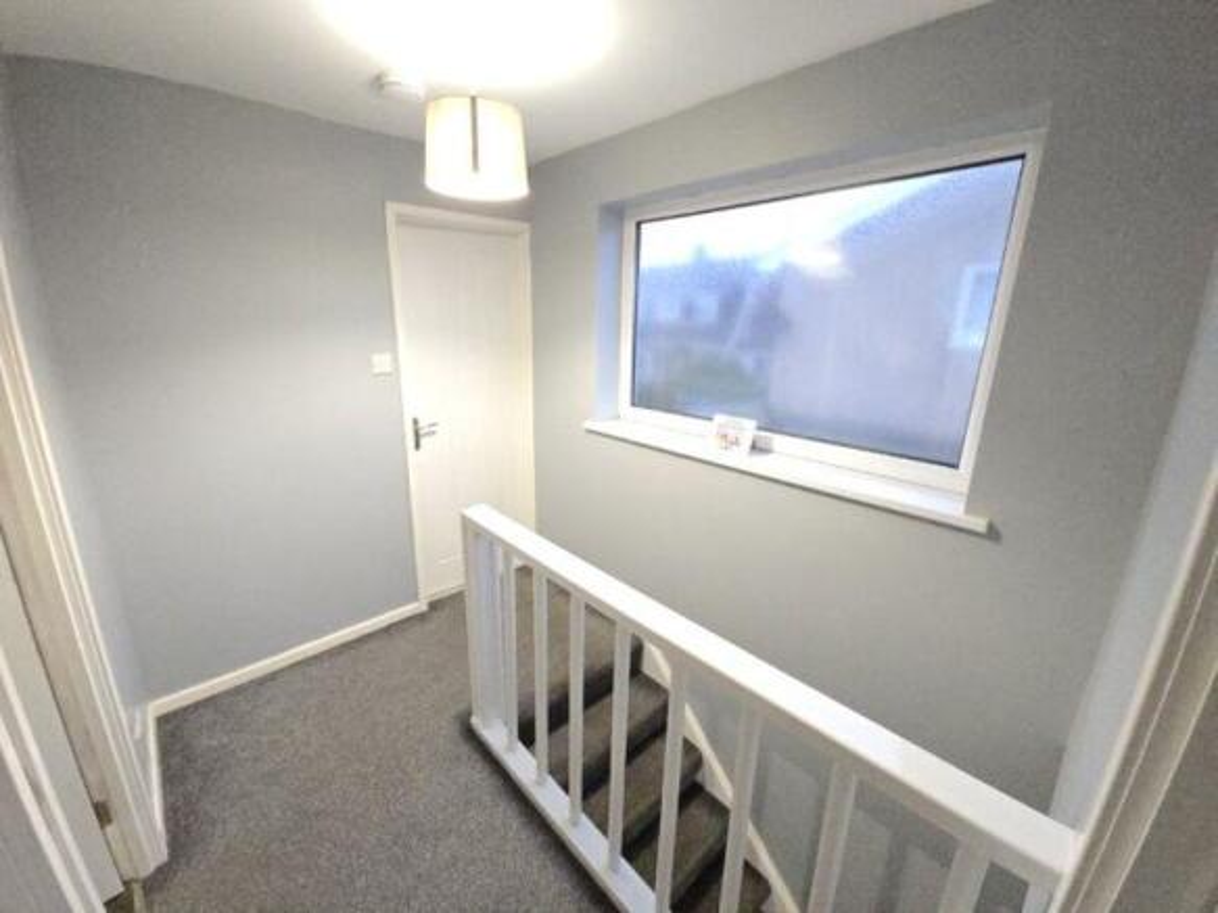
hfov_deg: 106.2
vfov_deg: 89.9
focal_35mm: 13
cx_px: 609
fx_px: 457
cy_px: 456
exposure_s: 1/60
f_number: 2.2
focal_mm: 2.2
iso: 1250
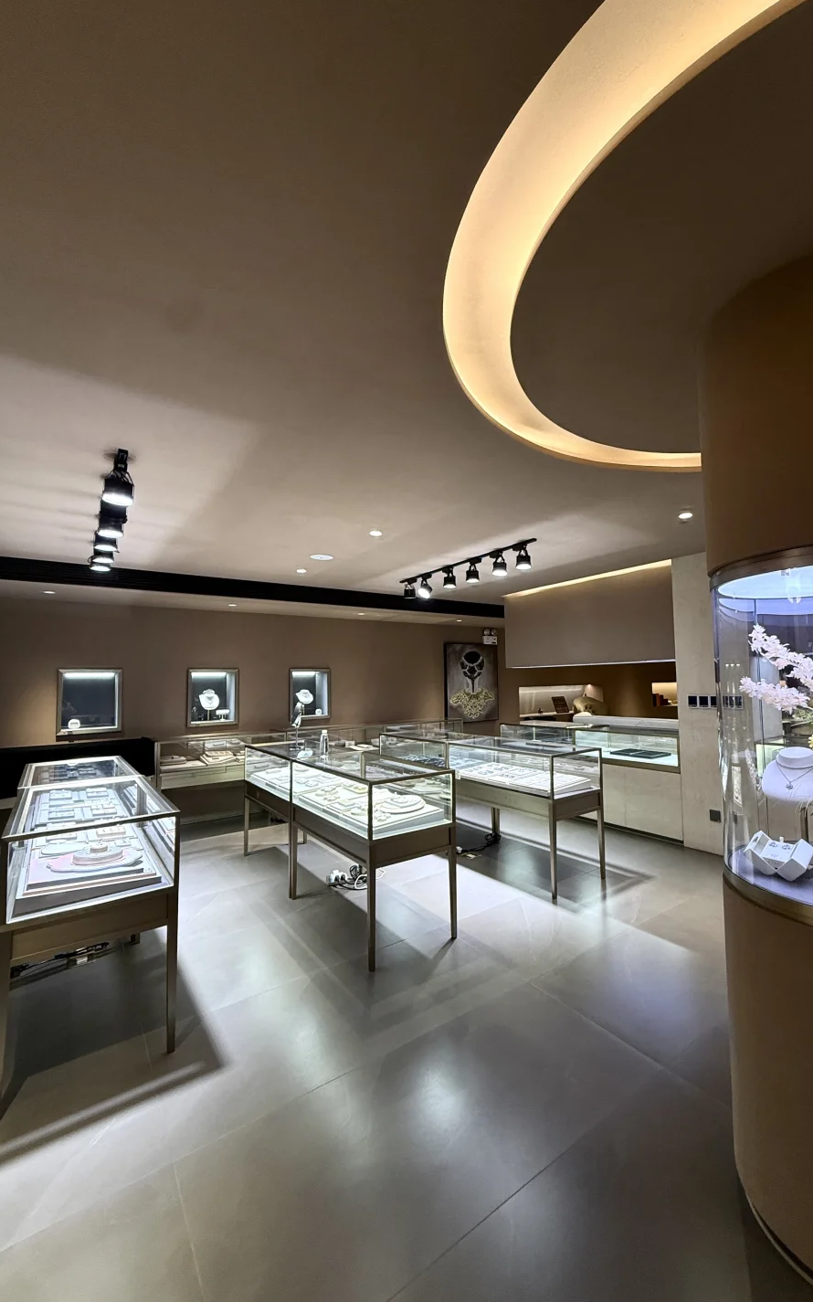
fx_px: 532
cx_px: 480
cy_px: 649
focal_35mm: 15
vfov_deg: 101.5
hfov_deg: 74.1
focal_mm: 2.22
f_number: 2.2
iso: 160
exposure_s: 1/100
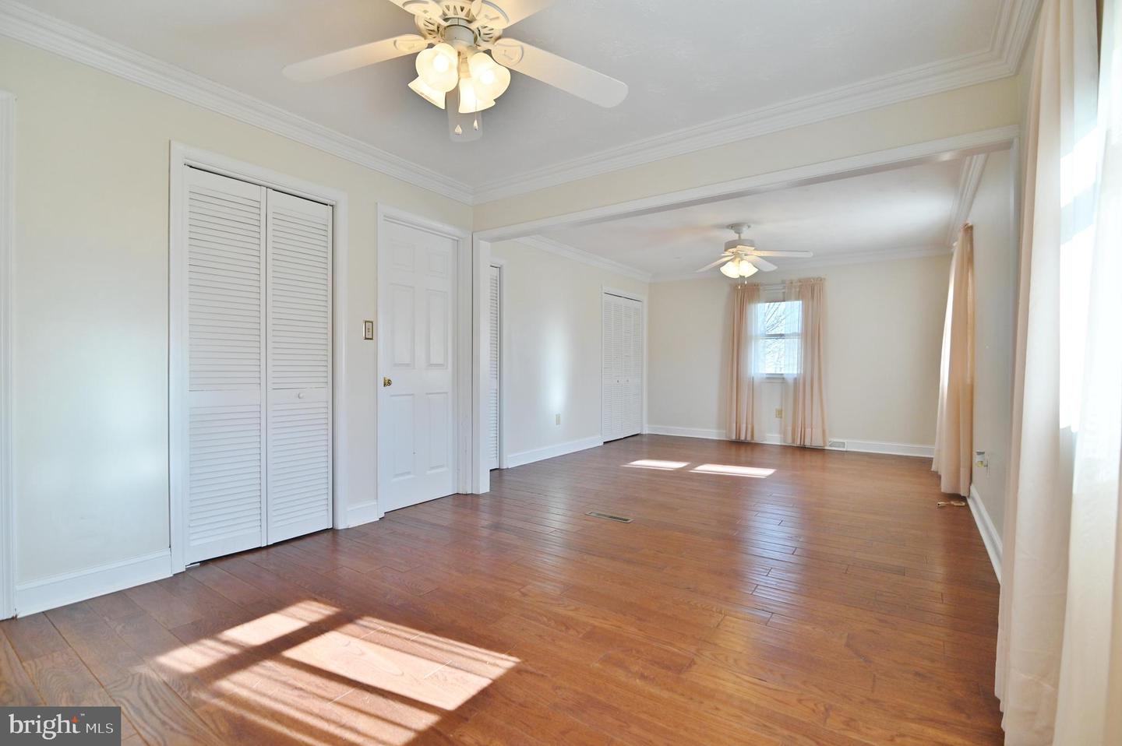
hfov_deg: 96.8
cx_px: 561
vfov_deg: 73.7
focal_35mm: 16
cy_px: 373
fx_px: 498
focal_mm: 16
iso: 360
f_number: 4
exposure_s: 1/250
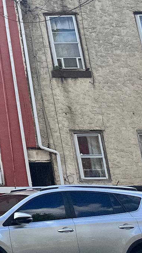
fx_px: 535
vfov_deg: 25.4
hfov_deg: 11.4
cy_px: 11
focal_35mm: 80
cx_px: -236
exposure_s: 1/3861
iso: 80
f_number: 1.78
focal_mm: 6.86
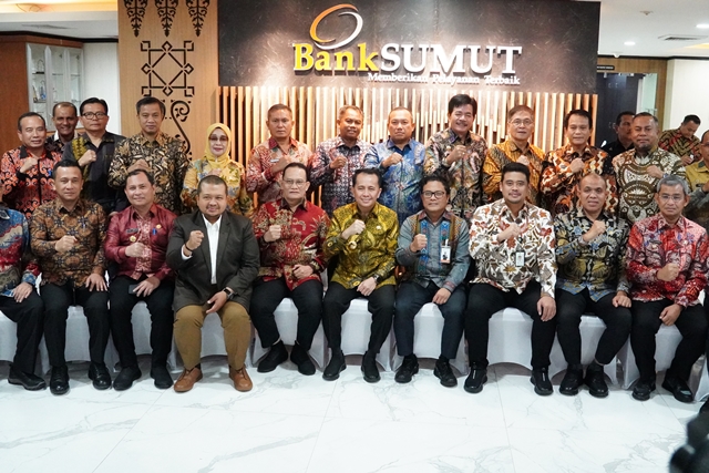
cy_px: 236
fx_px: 709
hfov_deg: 53.1
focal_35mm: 36
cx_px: 354
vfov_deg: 36.9
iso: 16000
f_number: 4
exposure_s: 1/400
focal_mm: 24
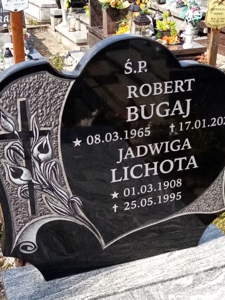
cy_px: 150
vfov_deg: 52.6
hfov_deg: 40.7
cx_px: 129
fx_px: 303
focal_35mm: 35
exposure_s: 1/891
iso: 105
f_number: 1.8
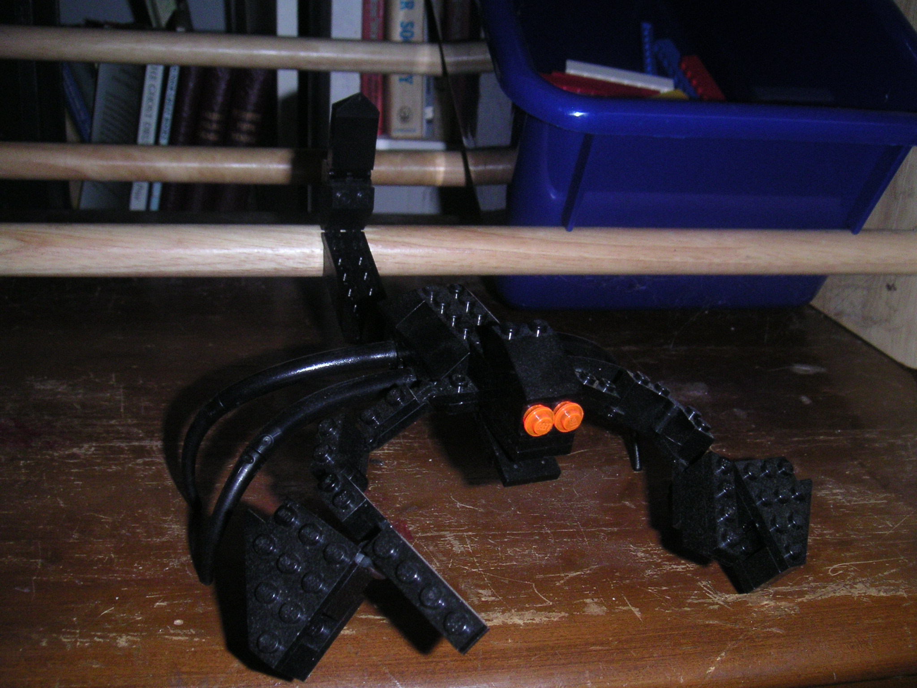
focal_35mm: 38
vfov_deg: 37.7
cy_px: 344
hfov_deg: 49.0
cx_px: 458
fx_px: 1007
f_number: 6.7
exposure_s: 1/45
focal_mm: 6
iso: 160
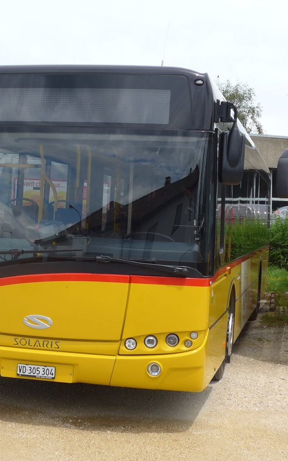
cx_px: 46
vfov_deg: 27.8
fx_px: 929
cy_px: 230
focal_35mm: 74
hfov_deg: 17.4
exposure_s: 1/1000
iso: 80
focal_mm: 10.7
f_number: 3.3
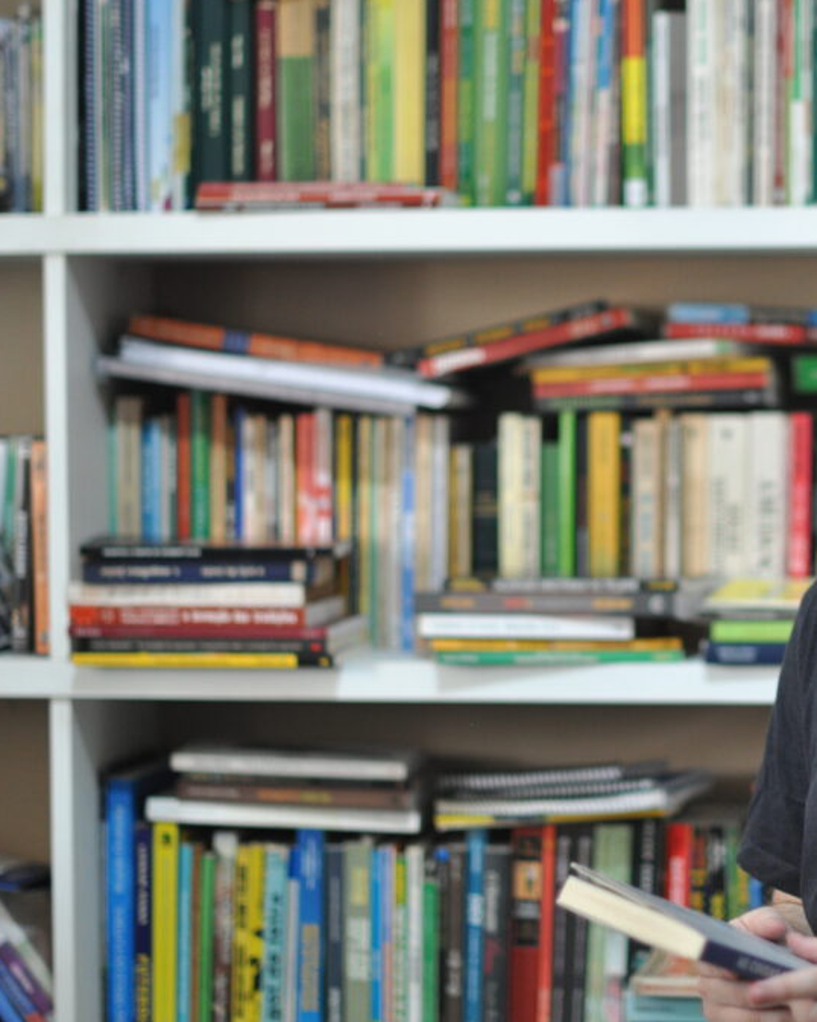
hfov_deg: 14.3
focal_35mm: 107
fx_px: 3236
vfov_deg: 17.9
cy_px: 509
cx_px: 712
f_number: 1.4
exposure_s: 1/160
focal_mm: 50
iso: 800
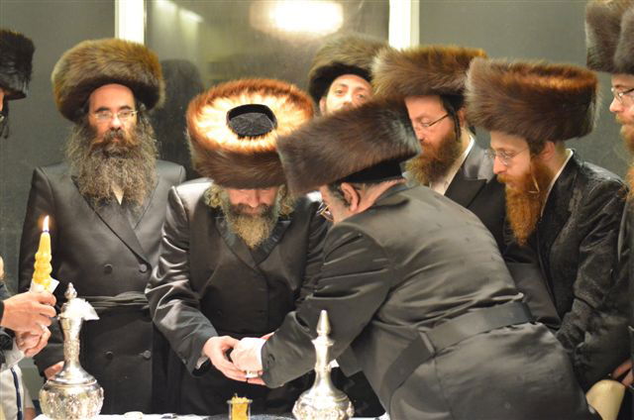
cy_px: 210
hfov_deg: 27.0
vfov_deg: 18.1
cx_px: 317
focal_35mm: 75
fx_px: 1318
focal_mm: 50
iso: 5000
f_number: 1.8
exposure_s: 1/200
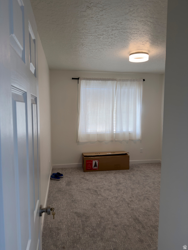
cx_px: 94
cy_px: 125
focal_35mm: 24
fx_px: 174
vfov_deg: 71.6
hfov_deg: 56.8
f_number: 1.78
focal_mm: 6.76
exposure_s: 1/124
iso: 64
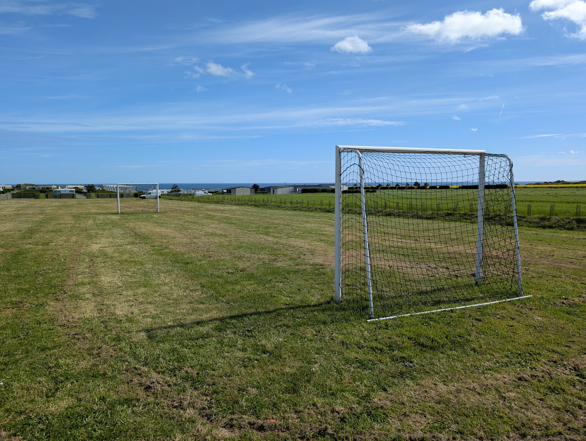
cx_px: 293
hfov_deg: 71.5
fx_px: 407
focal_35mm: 24
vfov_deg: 56.9
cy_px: 220
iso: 20
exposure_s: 1/1672
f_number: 1.68
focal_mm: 6.9
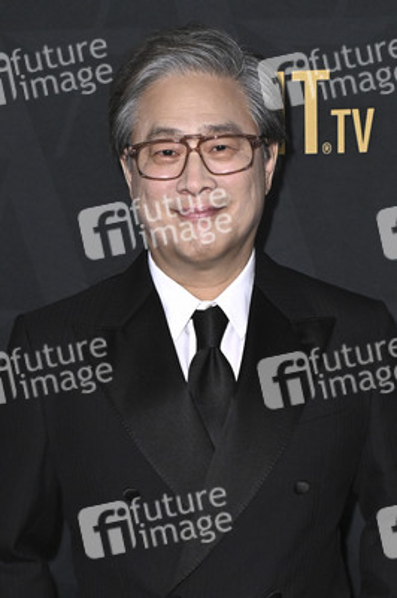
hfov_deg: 36.8
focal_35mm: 36
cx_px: 198
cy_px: 299
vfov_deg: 53.2
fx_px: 596
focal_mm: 36
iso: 2000
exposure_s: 1/320
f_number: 5.6
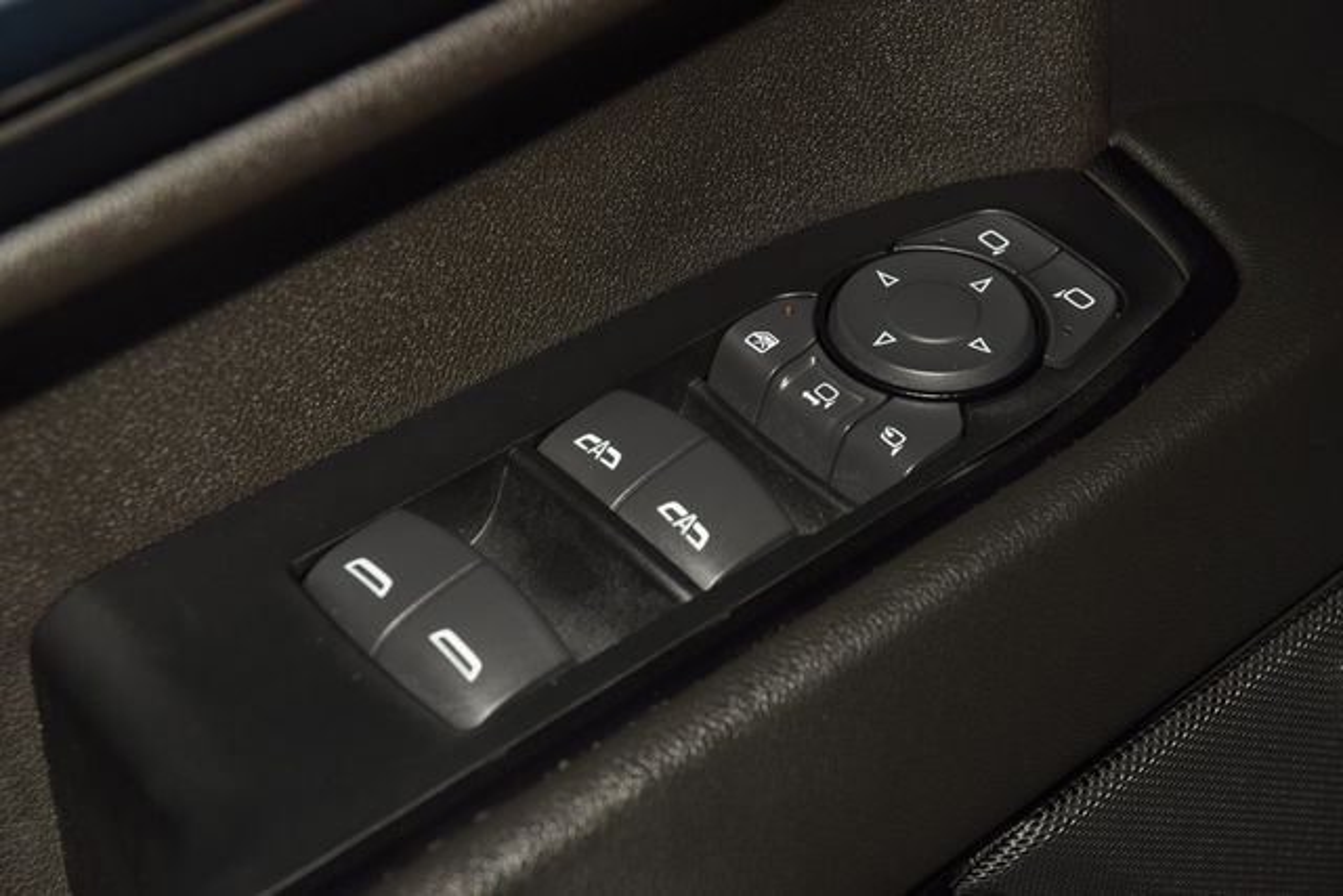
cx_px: 672
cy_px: 448
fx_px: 3918
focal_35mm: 105
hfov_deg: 19.5
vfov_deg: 13.0
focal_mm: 70
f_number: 8
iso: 100
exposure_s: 1/125
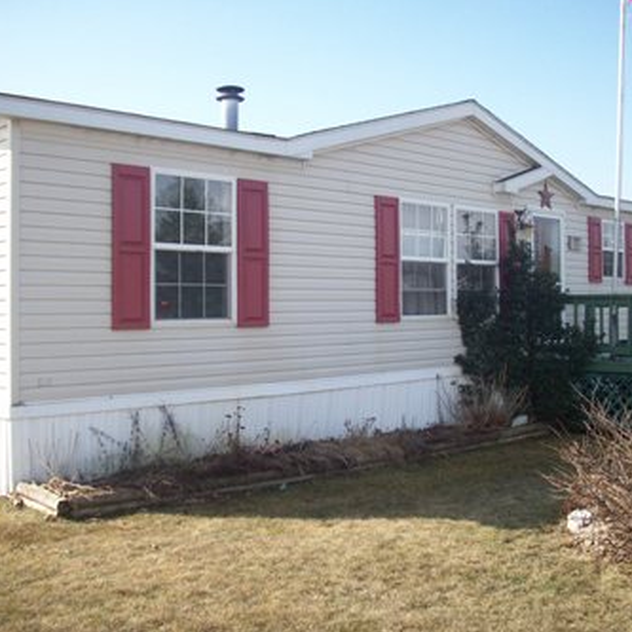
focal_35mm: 44
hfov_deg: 38.3
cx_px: 344
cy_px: 317
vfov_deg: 38.3
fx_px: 909
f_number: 5.6
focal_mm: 6.2
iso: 80
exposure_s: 1/190
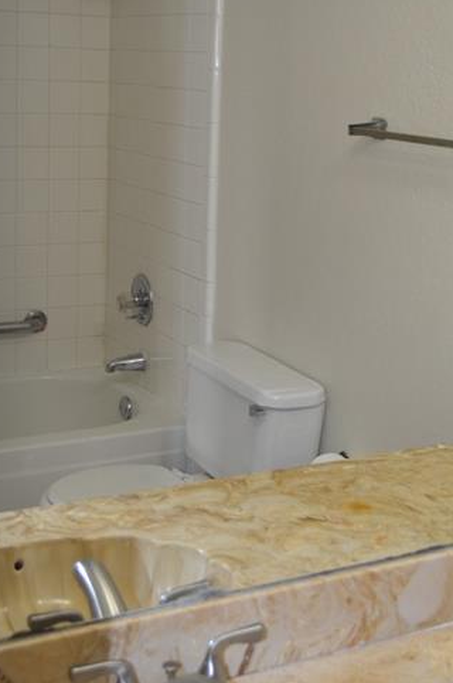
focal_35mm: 62
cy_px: 324
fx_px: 1175
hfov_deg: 21.8
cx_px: 249
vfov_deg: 32.4
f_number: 4.2
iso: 800
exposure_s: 1/60
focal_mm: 26
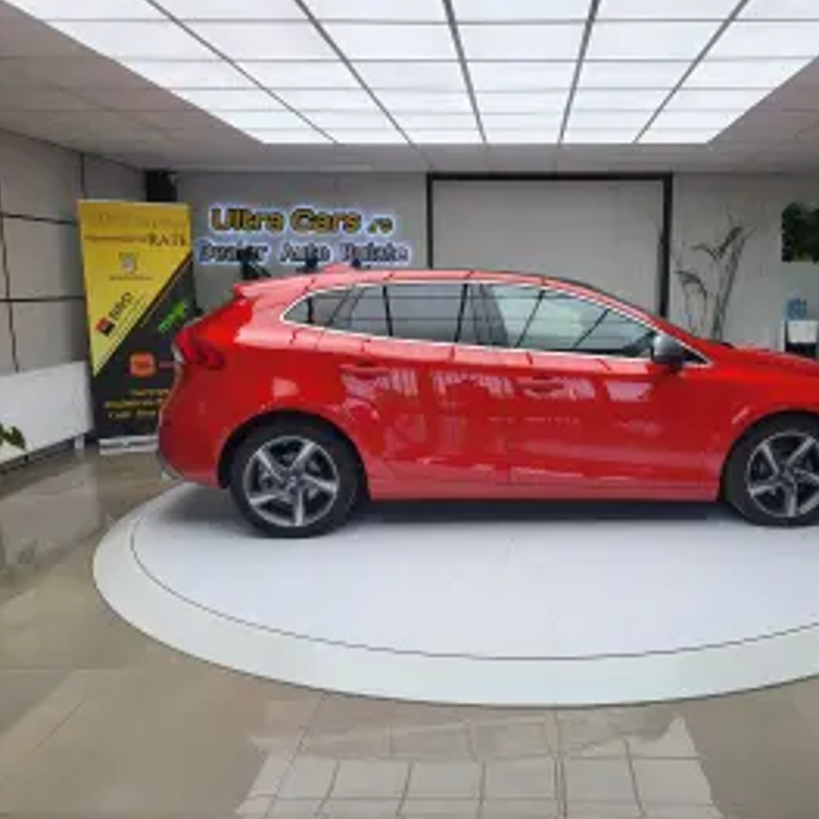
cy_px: 411
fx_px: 776
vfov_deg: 55.6
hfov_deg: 54.9
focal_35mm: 29
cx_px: 520
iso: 40
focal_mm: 5
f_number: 1.8
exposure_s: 1/367
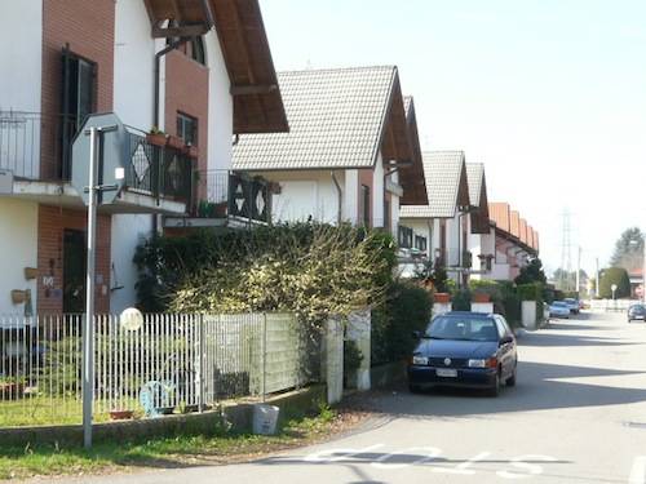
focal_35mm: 56
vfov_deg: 26.1
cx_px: 323
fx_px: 1045
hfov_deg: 34.3
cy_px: 242
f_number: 8
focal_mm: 5.7
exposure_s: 1/60
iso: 100
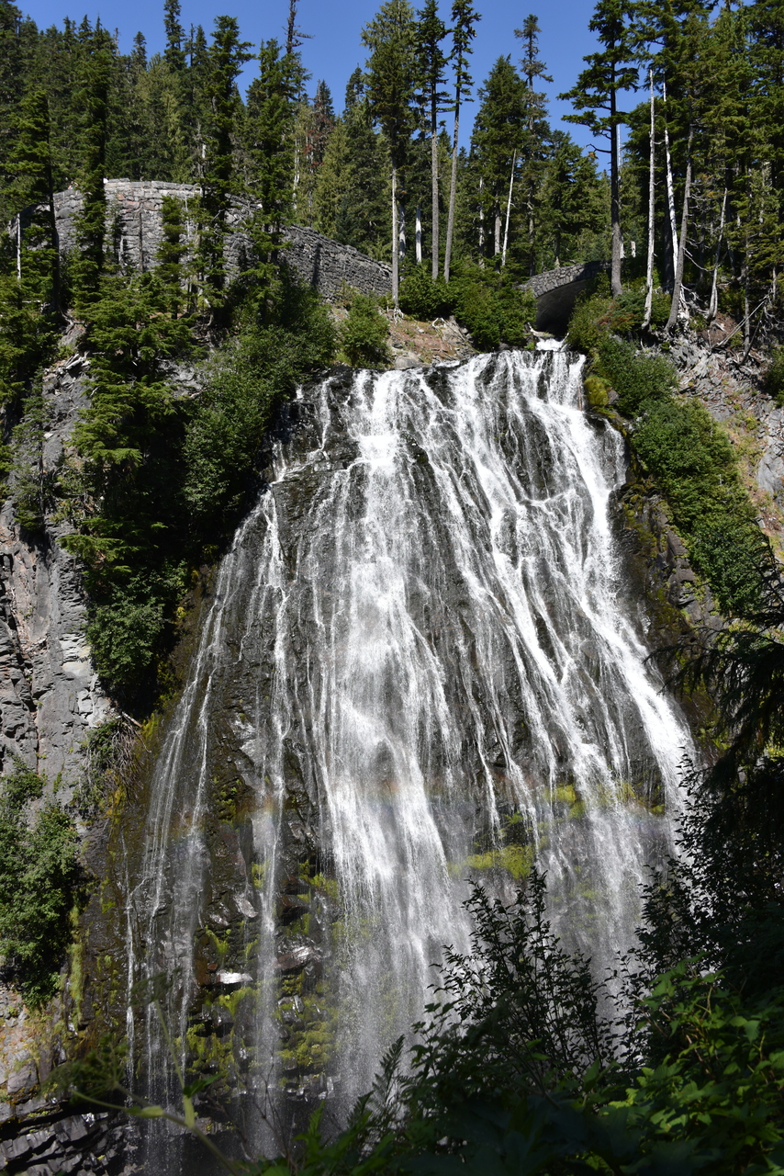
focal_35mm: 32
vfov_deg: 58.7
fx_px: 1045
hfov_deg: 41.1
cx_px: 392
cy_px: 588
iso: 100
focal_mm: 32
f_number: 8
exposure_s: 1/250
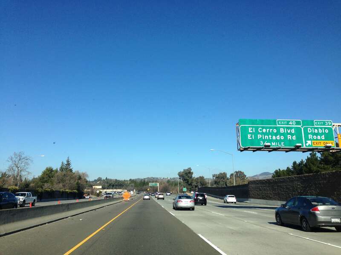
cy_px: 128
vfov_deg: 42.9
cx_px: 170
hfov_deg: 55.4
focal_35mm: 33
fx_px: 325
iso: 50
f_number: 2.4
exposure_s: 1/1595
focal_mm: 4.12
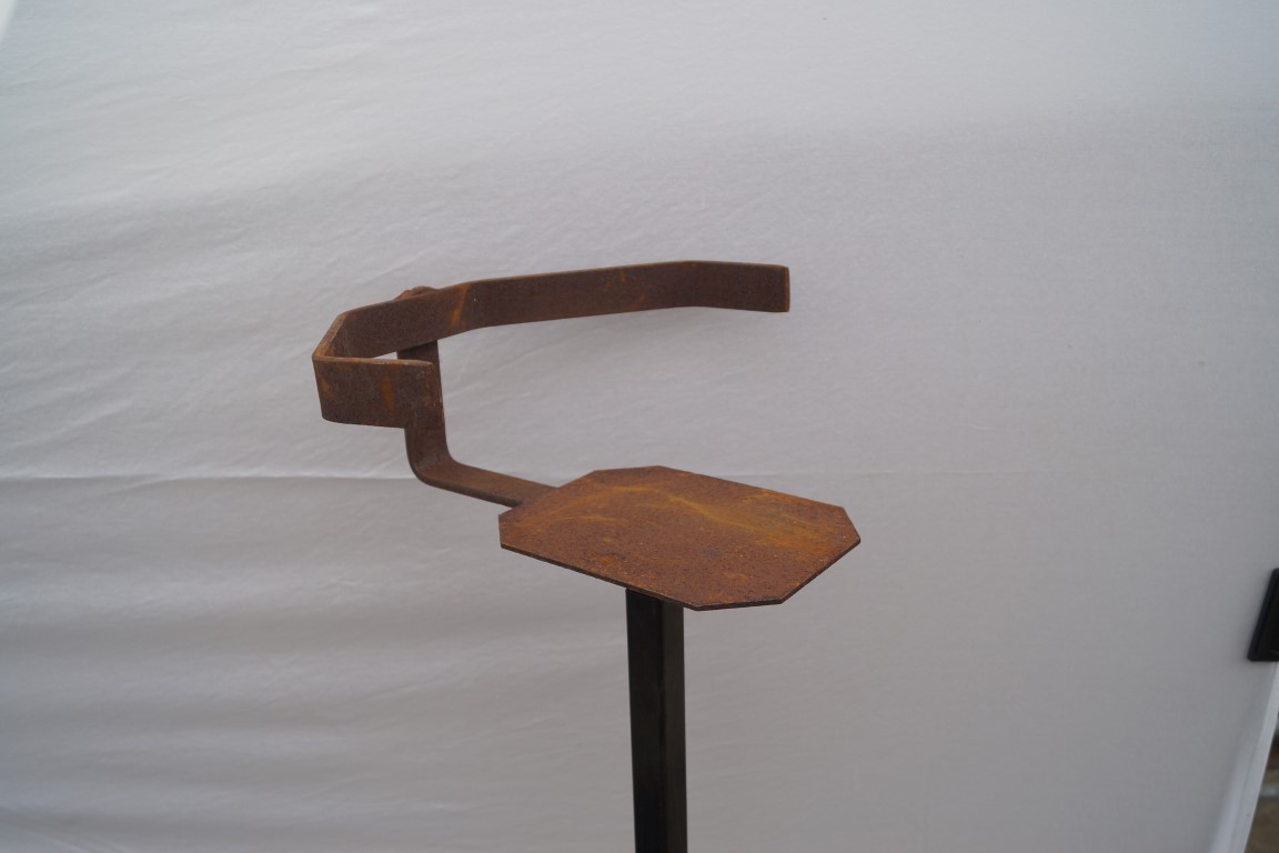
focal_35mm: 33
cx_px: 640
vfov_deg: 40.0
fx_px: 1172
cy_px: 426
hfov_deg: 57.2
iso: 100
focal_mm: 22
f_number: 4.5
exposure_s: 1/320
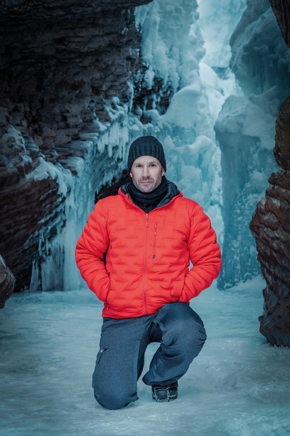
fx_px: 846
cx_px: 145
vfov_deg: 28.8
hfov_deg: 19.5
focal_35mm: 70
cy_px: 218
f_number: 6.3
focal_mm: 70
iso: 400
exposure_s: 1/80
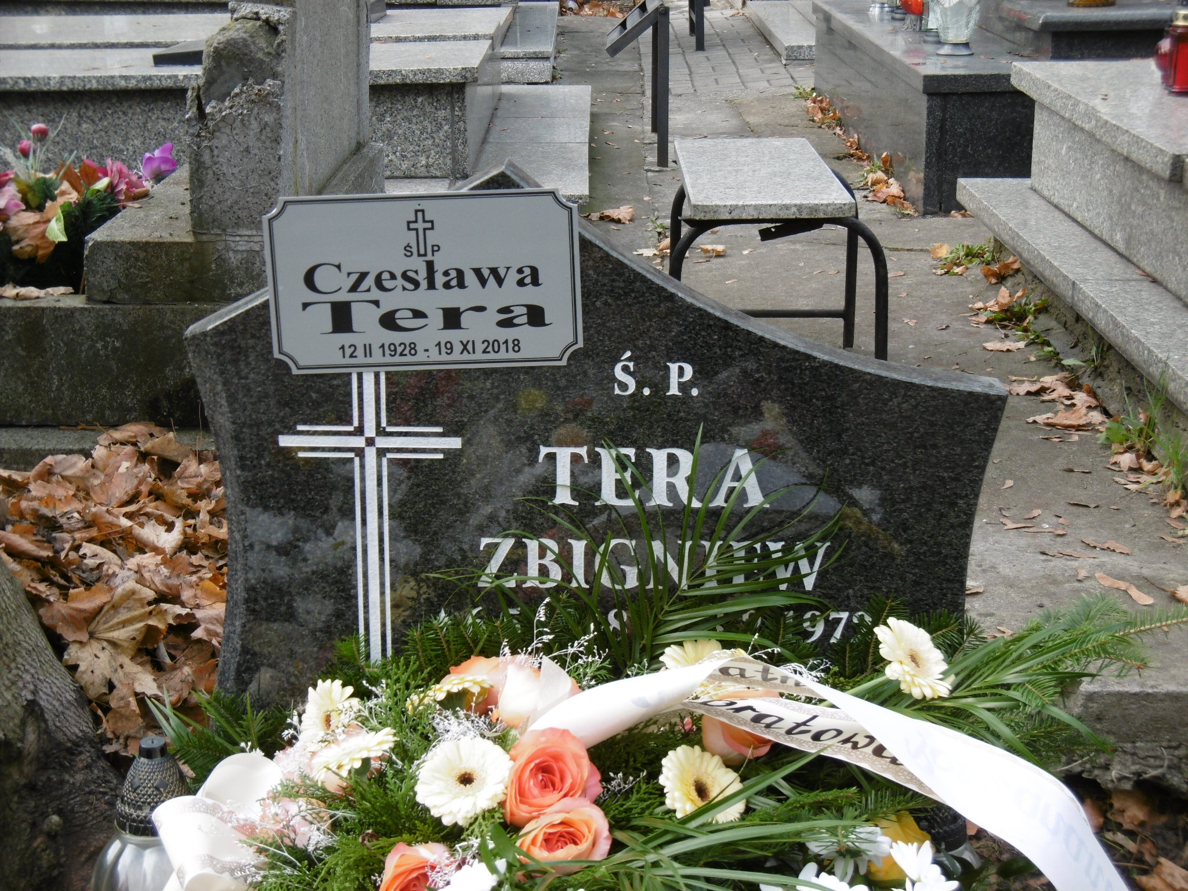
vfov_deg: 21.6
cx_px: 594
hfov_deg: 28.6
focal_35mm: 68
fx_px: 2334
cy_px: 446
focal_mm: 12.1
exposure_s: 1/100
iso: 100
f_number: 4.4
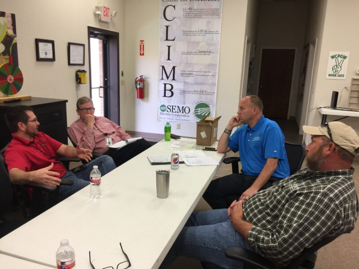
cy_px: 134
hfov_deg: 61.7
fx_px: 301
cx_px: 180
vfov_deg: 48.2
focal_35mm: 29
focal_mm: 4.15
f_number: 2.2
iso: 32
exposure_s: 1/30
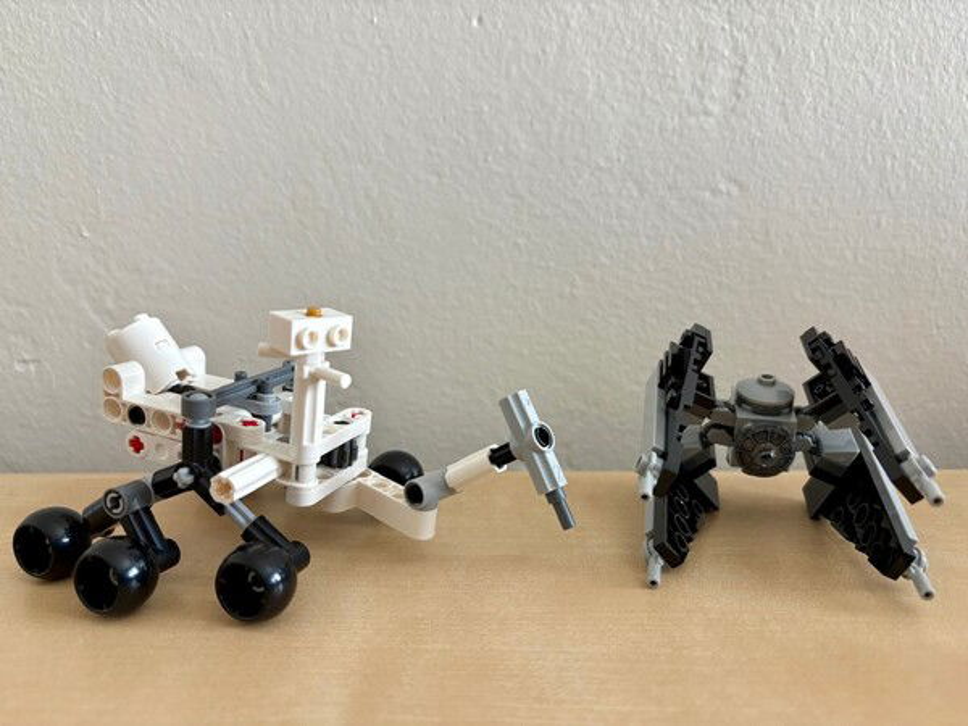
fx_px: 727
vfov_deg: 53.1
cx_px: 484
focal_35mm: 26
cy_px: 363
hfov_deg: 67.3
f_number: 1.6
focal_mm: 5.96
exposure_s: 1/60
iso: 160
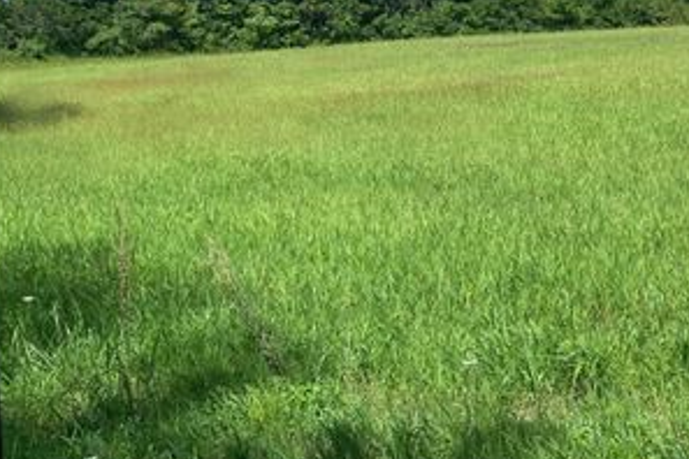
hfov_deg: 40.3
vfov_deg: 26.5
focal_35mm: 49
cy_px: 38
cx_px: 364
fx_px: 938
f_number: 1.8
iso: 20
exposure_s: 1/1412
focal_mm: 3.99
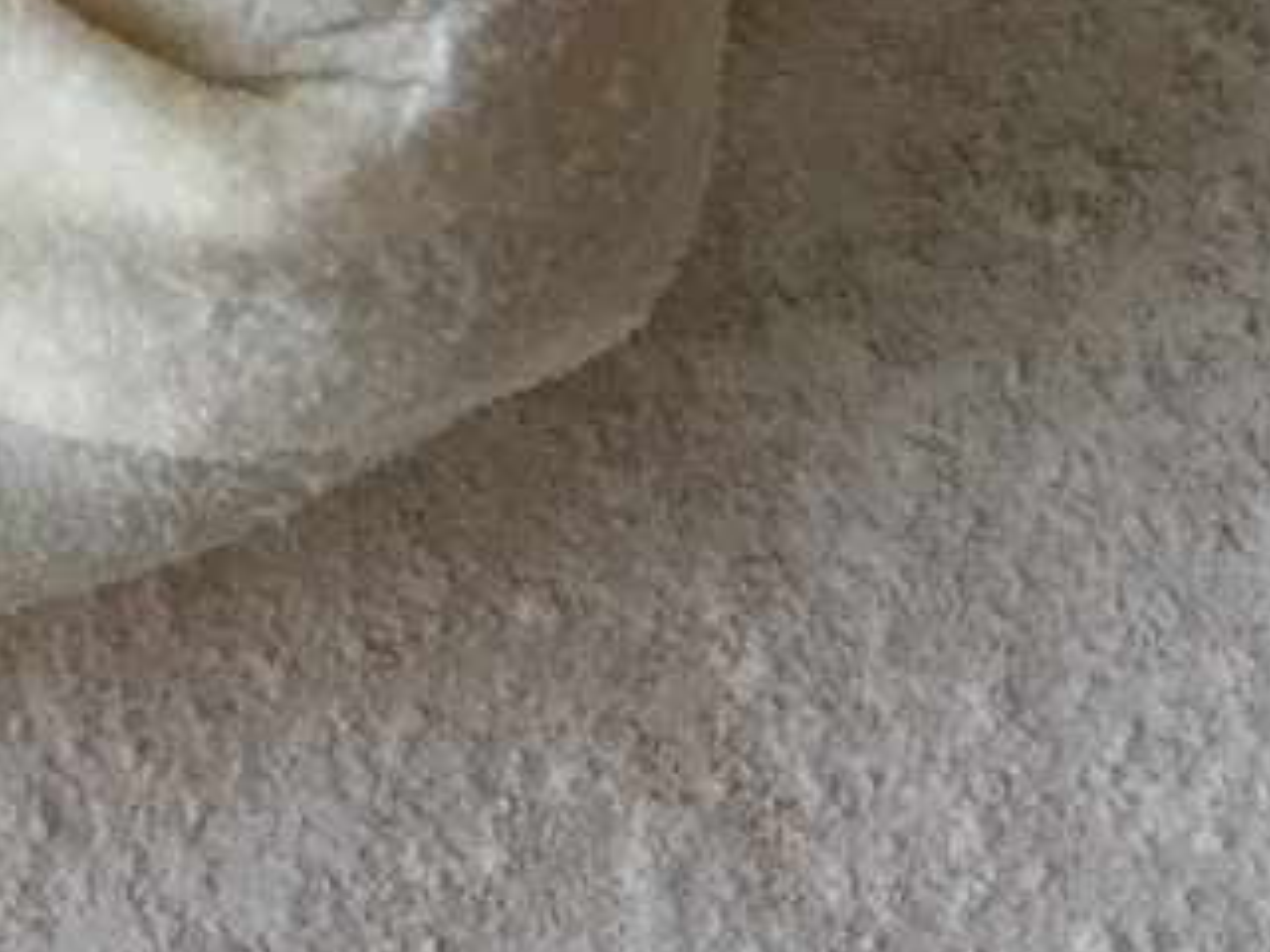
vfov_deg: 9.6
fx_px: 5320
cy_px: -877
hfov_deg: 12.0
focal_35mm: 145
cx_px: -1349
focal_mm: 4.15
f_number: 2.2
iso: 40
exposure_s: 1/100
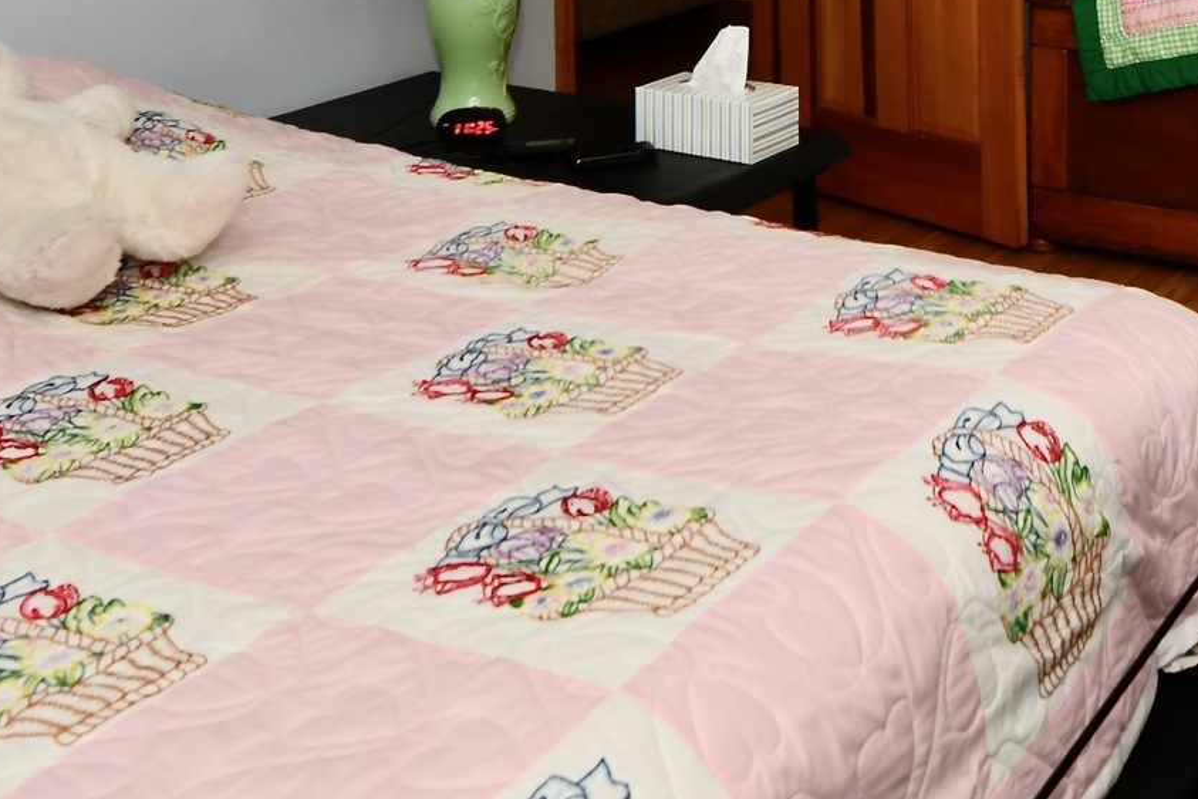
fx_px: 1697
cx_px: 981
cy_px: -314
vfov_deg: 22.8
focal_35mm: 51
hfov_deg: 37.3
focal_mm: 14
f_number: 6.3
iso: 640
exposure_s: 1/60
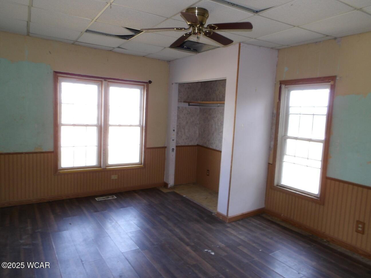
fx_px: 247
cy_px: 139
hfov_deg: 73.9
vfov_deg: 58.9
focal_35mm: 23
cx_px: 186
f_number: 4.1
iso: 156
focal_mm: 4.2
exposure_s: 1/30
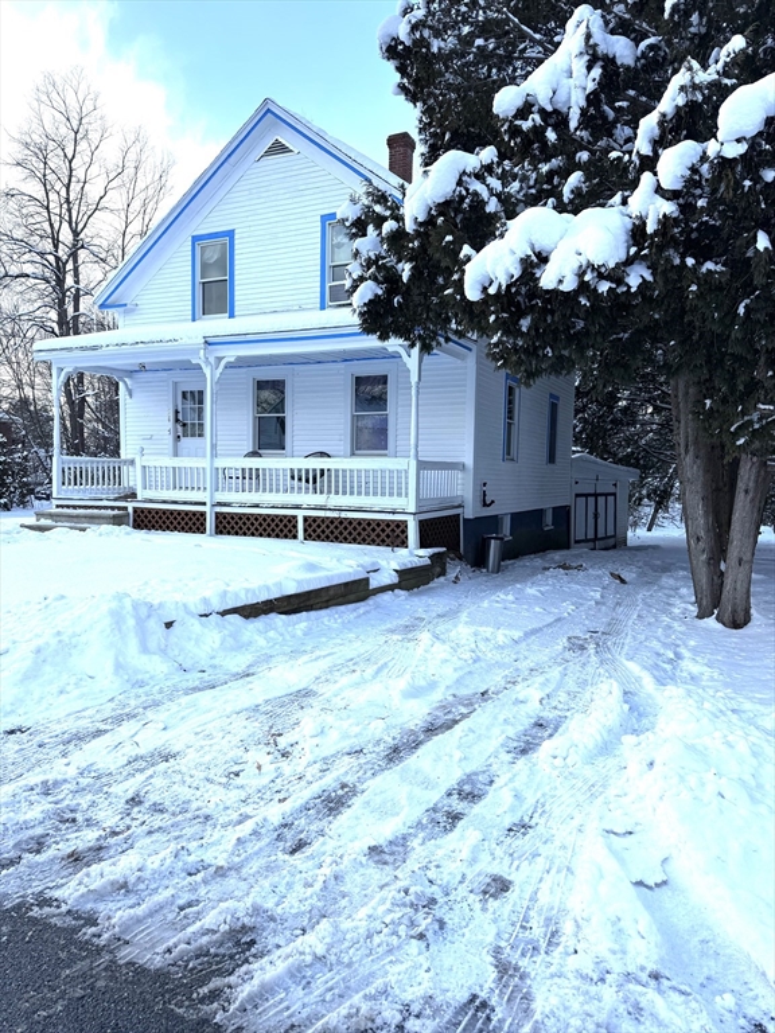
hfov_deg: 56.8
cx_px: 388
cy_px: 516
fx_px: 716
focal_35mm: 24
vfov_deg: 71.6
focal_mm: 6.76
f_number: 1.78
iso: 80
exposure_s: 1/2331
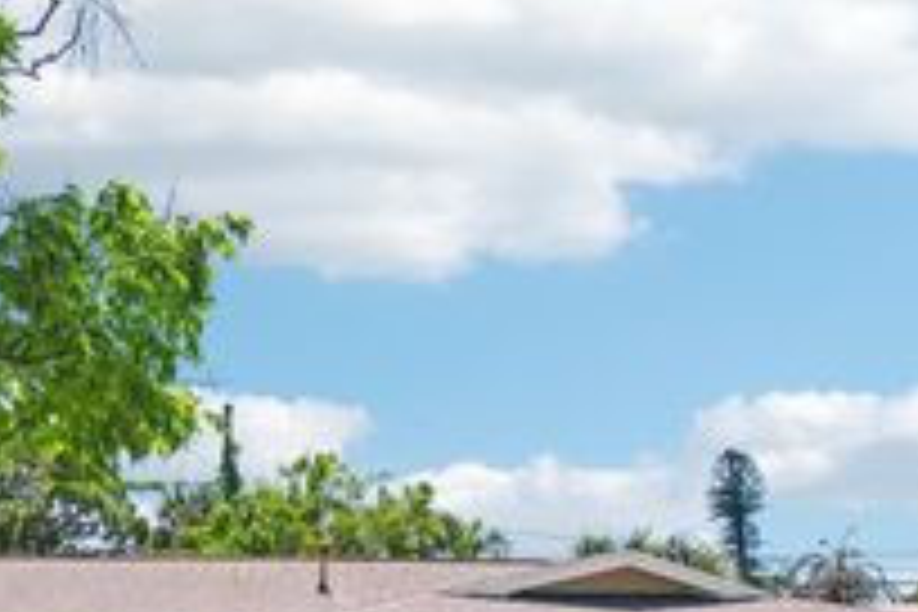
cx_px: 171
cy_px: 673
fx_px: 1377
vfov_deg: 23.5
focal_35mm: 54
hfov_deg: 35.6
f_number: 2.8
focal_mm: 8.4
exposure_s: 1/2000
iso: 120
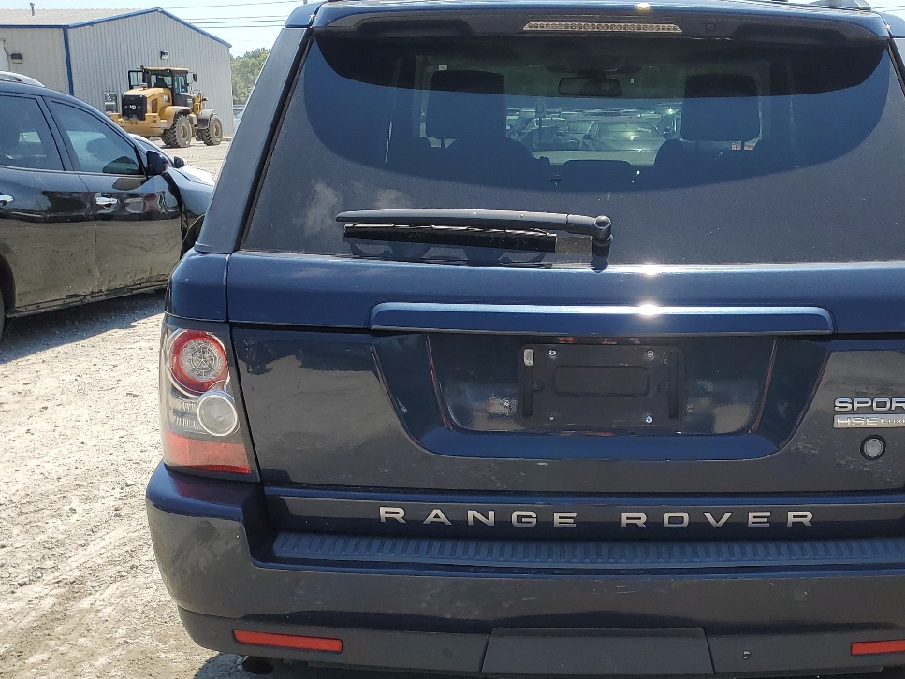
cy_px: 354
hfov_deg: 43.4
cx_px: 586
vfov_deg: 33.6
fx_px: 1125
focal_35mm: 43
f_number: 1.5
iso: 50
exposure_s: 1/2500
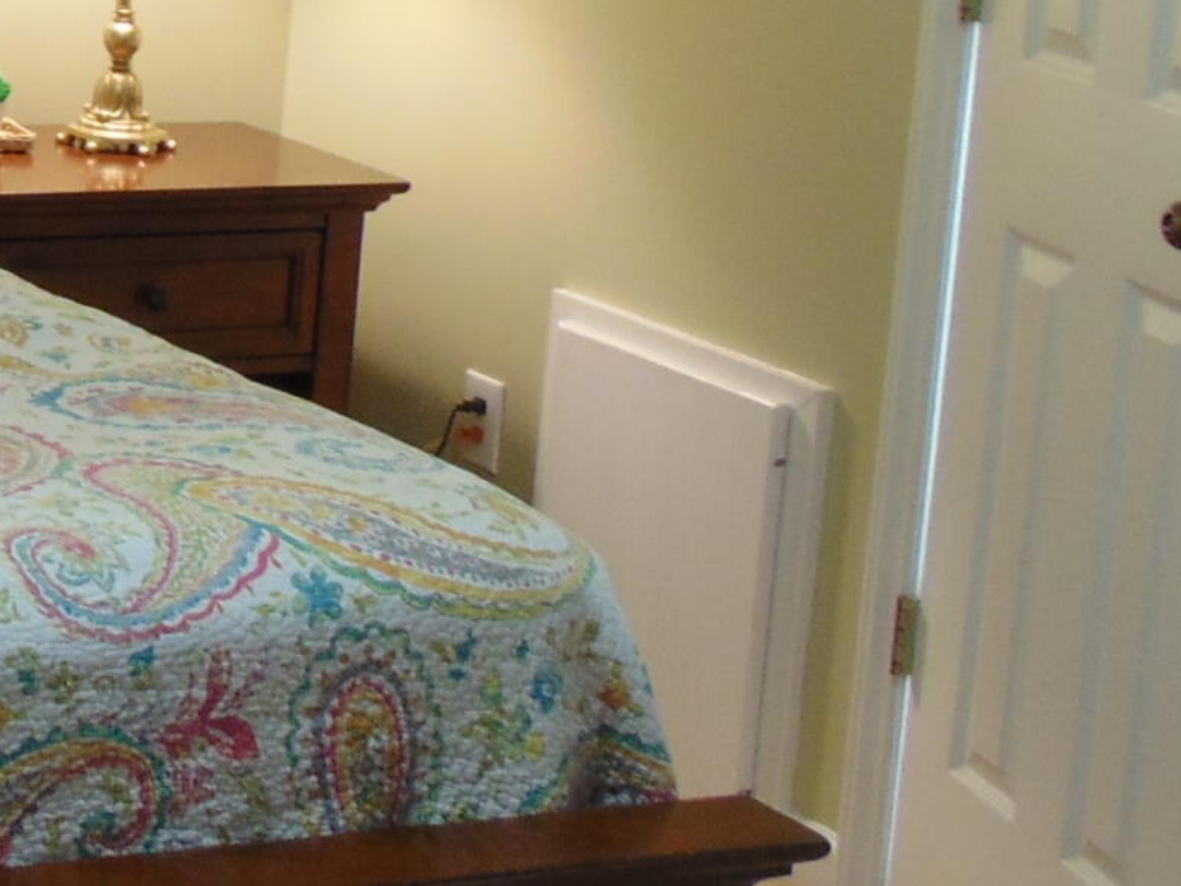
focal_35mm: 96
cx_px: -606
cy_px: -3
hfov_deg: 18.1
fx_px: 3276
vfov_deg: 15.1
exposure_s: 1/5
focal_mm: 4.5
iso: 80
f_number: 3
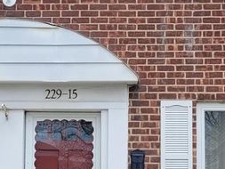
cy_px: 174
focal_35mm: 61
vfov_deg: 23.0
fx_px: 397
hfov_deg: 31.5
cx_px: 86
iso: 40
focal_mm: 5.4
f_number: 1.8
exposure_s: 1/621
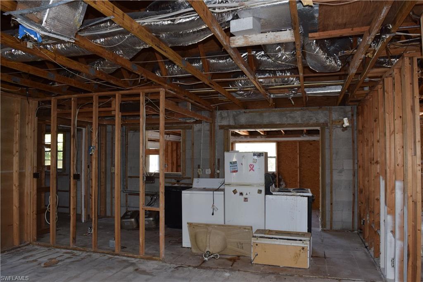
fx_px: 317
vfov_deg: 47.9
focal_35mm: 27
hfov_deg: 67.4
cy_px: 141
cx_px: 212
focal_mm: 18
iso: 800
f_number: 5
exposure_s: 1/100
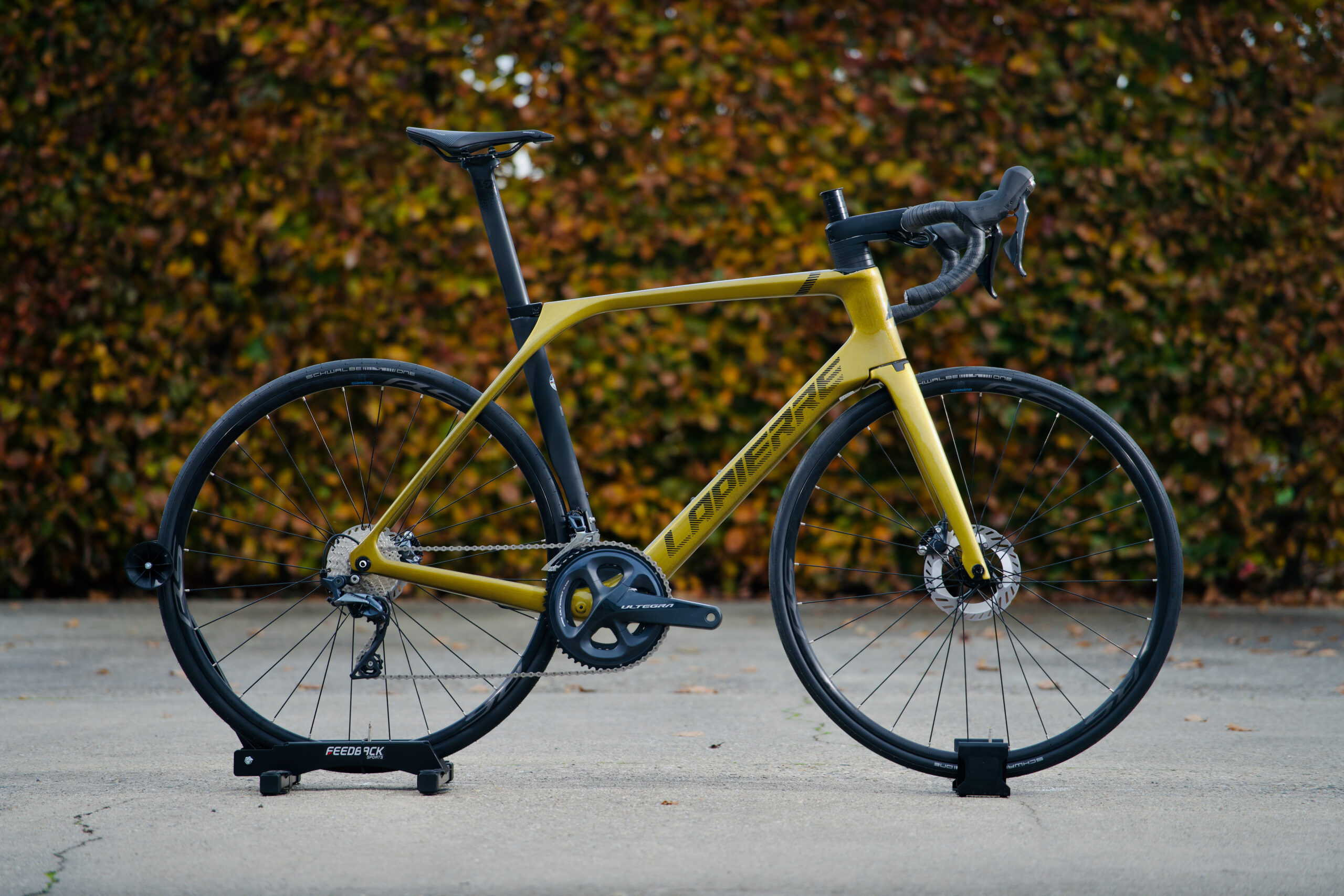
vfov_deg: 7.3
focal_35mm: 189
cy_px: 448
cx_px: 672
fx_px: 7056
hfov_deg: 10.9
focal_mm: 189
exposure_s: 1/160
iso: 100
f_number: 4
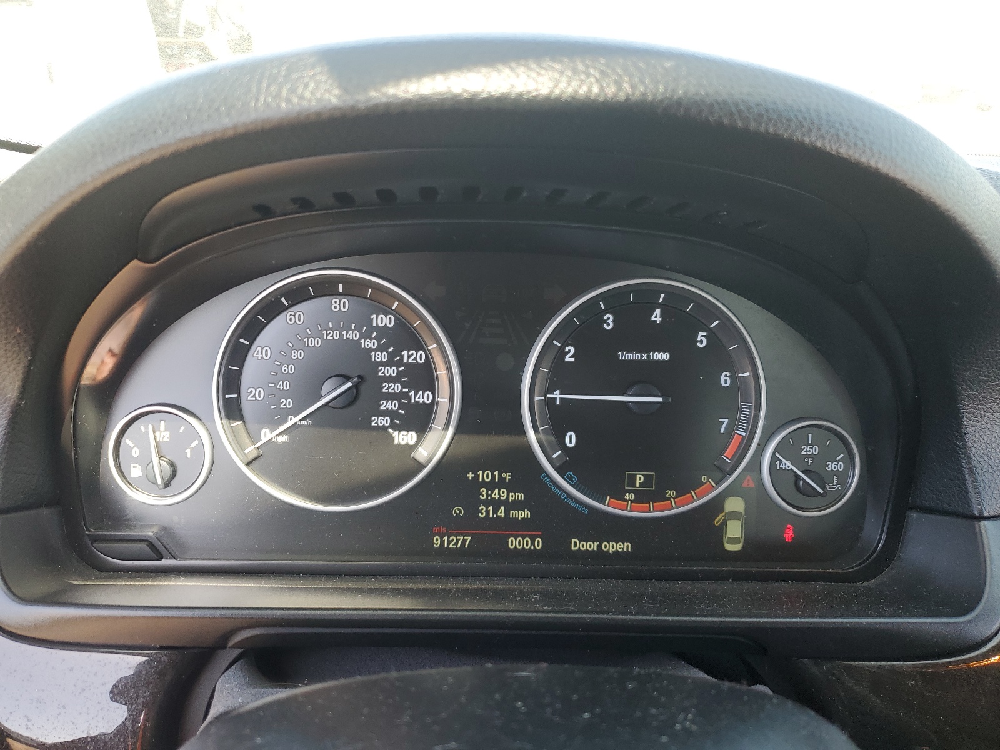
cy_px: 375
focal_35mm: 26
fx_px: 751
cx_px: 500
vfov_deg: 53.1
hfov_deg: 67.3
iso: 50
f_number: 1.5
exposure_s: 1/154
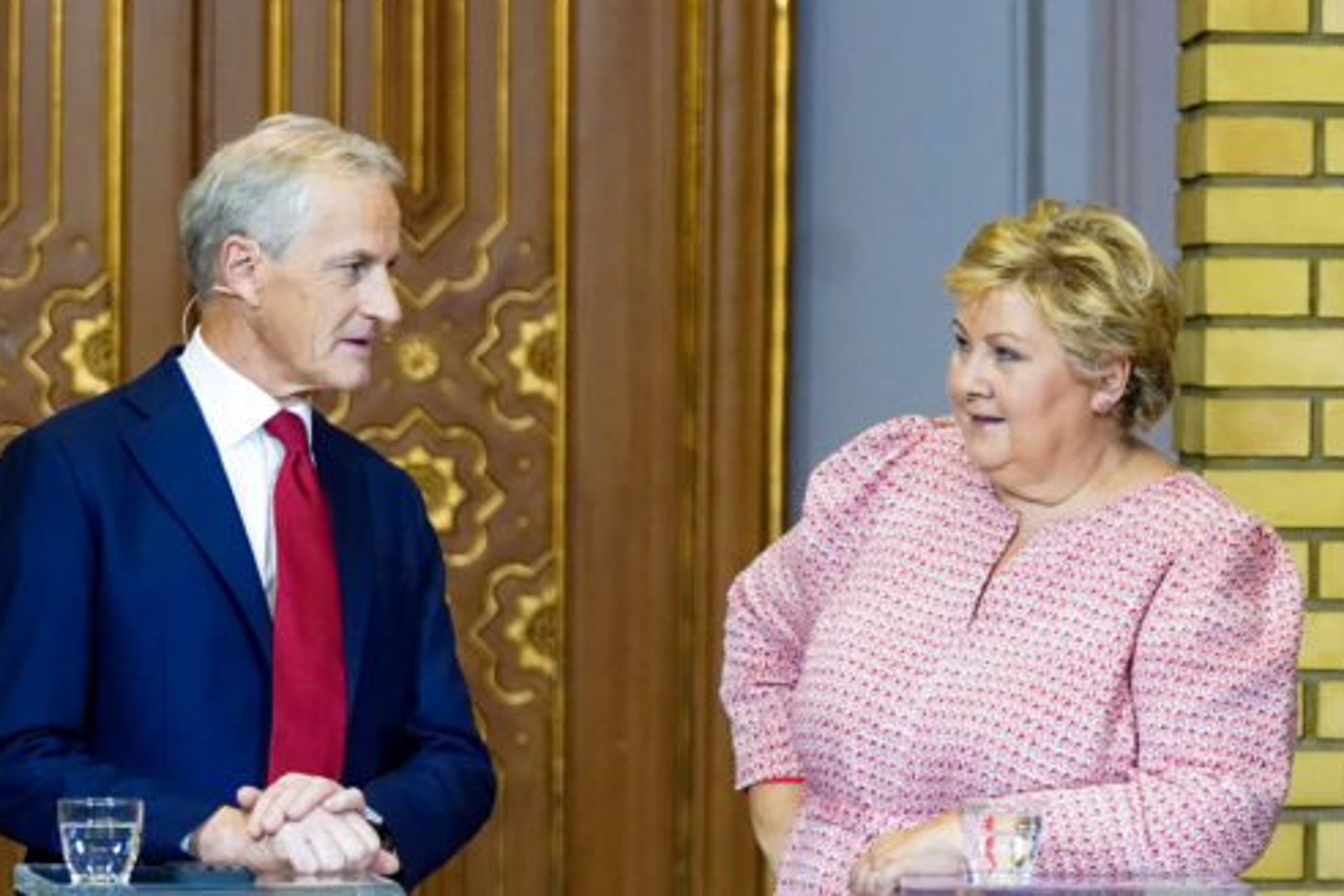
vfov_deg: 5.1
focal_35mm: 269
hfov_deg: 7.7
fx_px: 10042
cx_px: 646
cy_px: 568
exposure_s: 1/400
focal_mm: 137
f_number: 4
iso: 8000
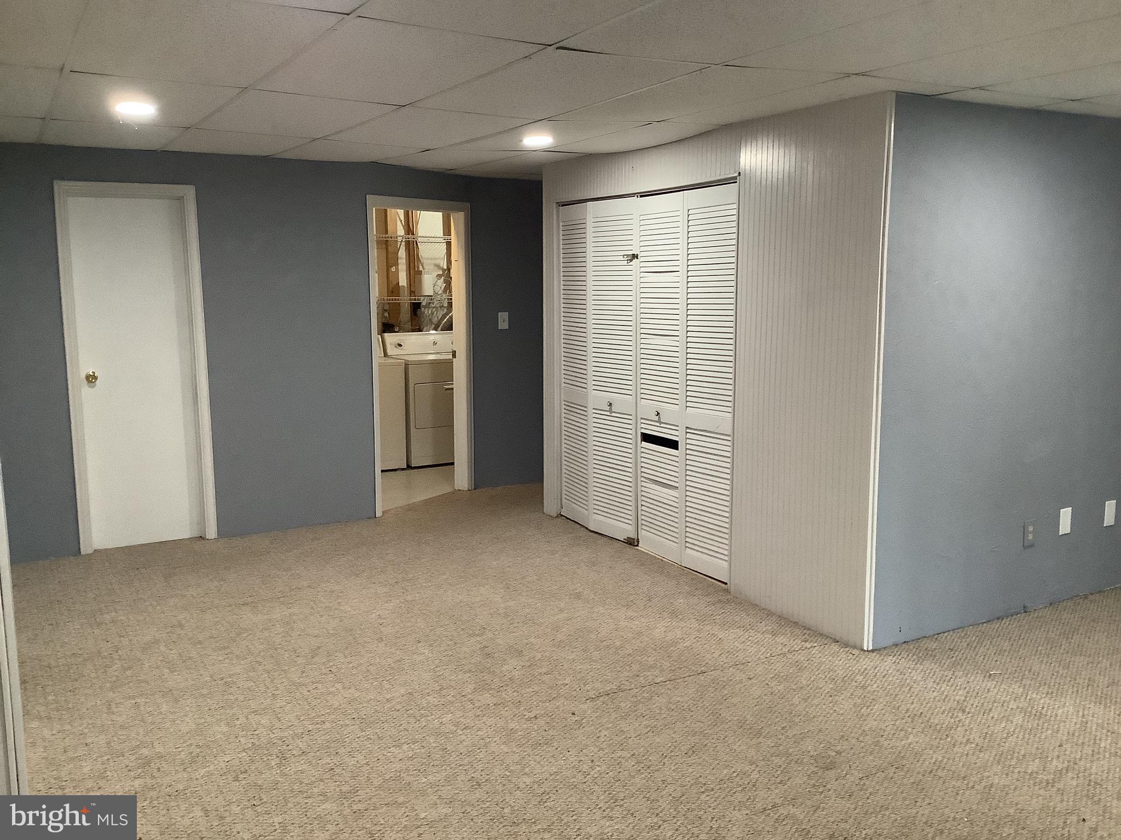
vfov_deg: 45.4
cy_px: 420
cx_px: 560
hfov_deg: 58.4
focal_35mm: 31
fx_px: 1004
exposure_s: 1/60
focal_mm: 3.3
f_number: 2.4
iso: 400
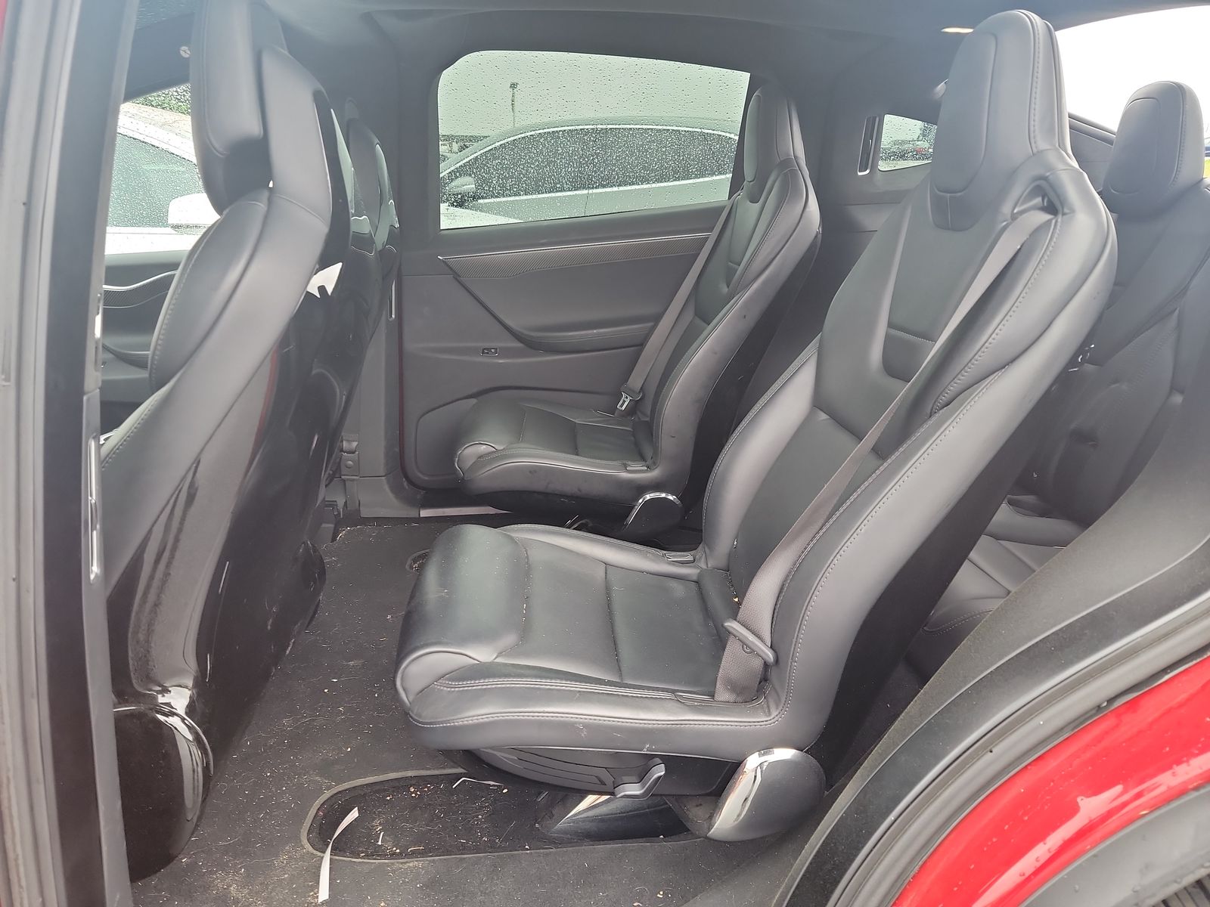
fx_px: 839
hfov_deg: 71.6
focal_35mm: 24
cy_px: 454
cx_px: 605
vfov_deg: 56.8
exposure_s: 1/59
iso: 272
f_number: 1.8
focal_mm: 6.7
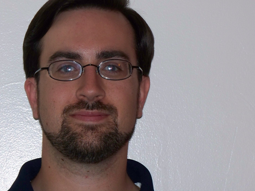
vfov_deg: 7.7
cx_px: 89
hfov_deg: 10.3
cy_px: 105
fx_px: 1414
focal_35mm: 192
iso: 200
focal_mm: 28.83
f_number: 4.4
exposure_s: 1/60
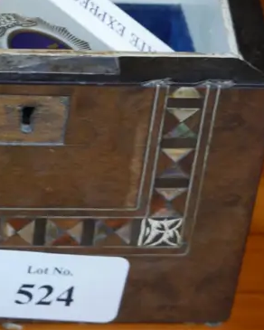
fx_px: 1338
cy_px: -88
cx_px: 38
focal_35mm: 137
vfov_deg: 13.6
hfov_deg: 11.2
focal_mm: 25
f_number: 5.3
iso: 2000
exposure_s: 1/60
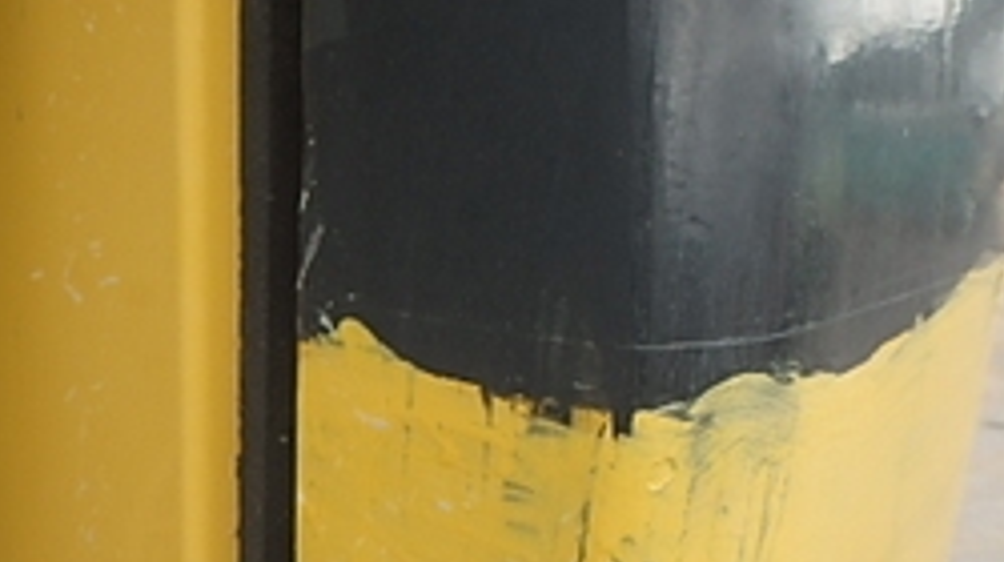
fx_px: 1170
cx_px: 209
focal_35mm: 44
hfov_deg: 44.3
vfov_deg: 25.6
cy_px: 566
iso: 125
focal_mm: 3.7
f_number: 3.5
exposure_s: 1/160
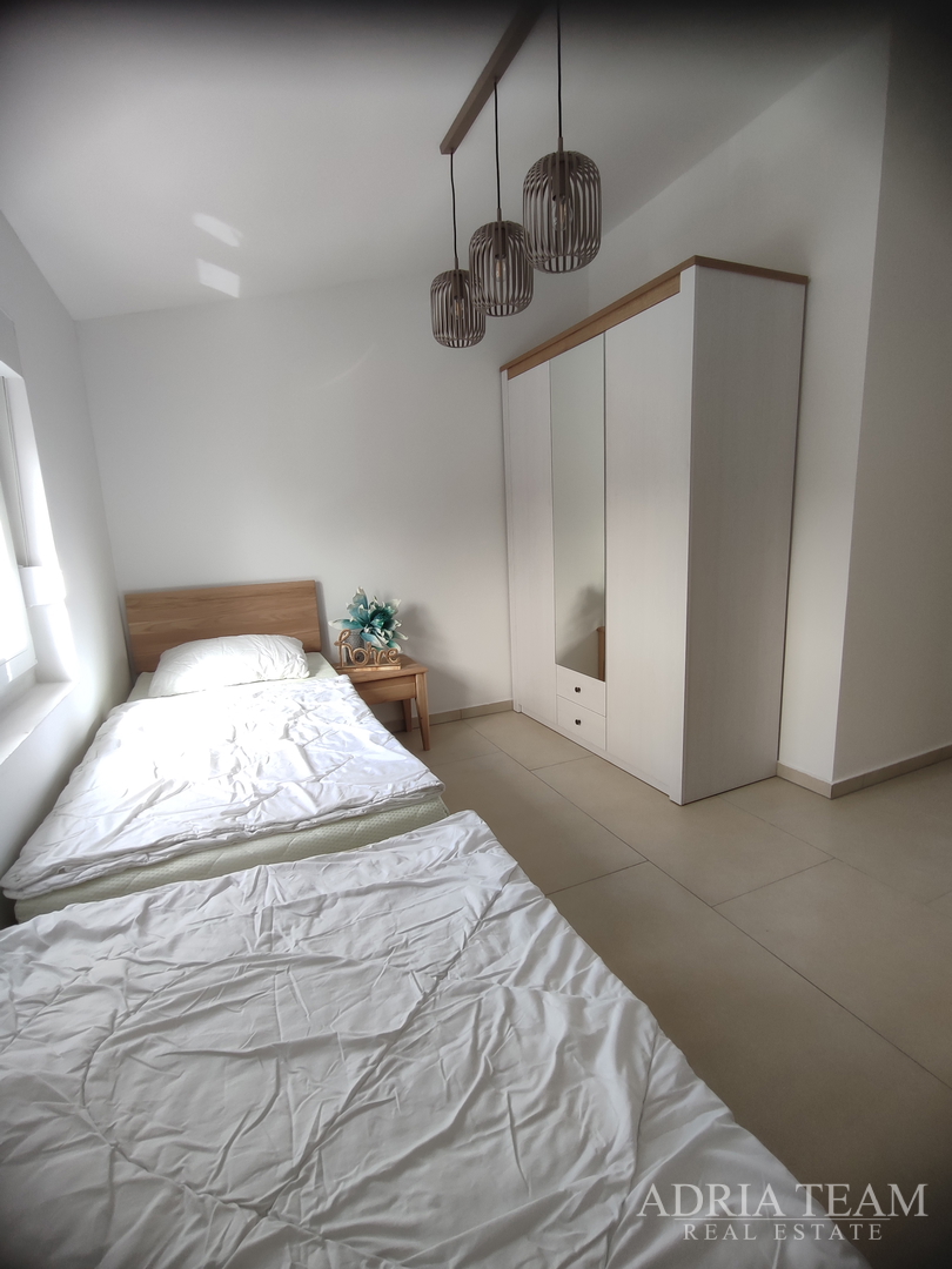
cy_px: 634
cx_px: 476
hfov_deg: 89.9
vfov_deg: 106.2
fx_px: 477
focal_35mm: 13
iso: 88
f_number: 2.2
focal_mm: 1.66
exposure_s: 1/100
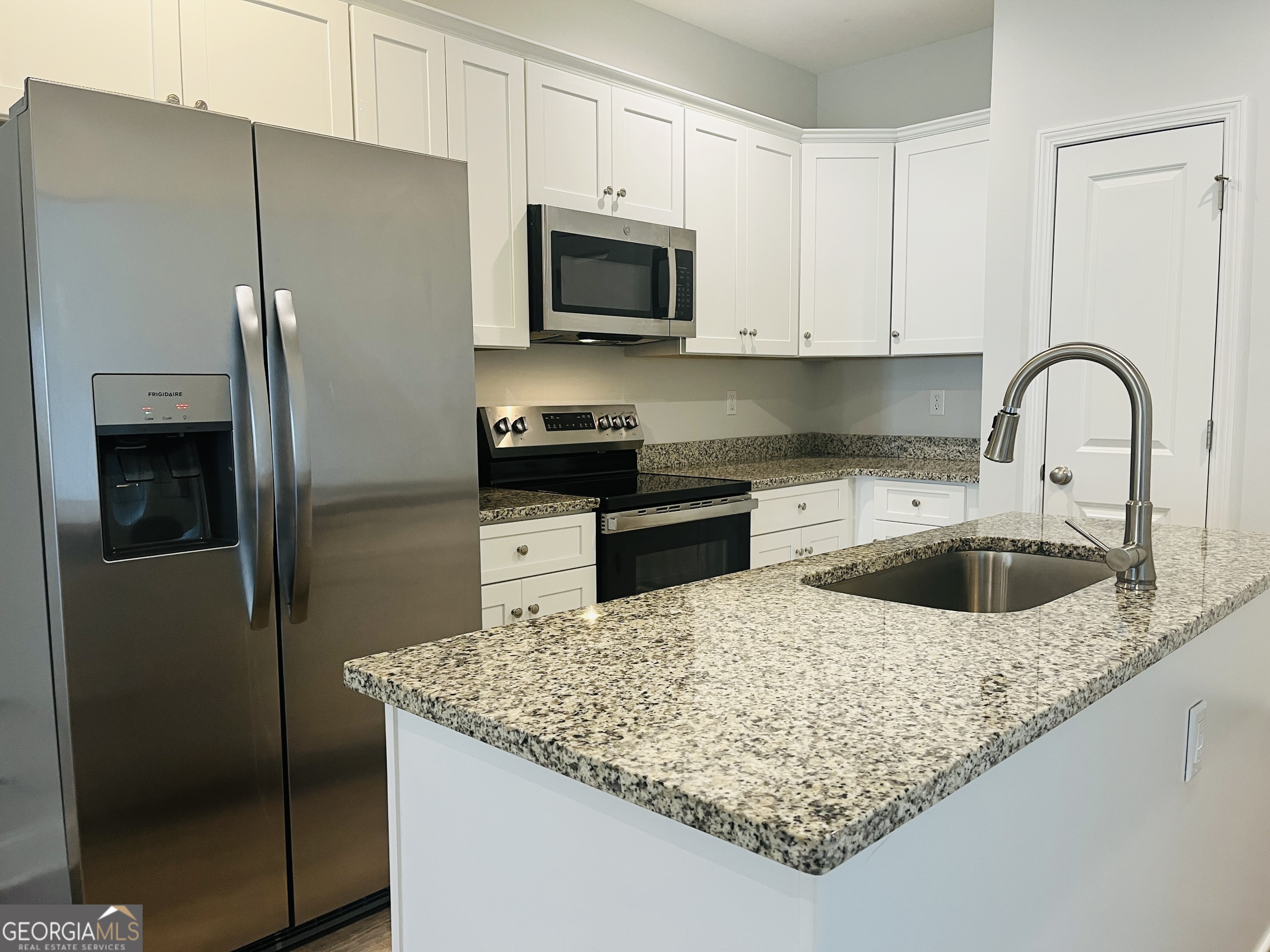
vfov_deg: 53.1
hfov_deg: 67.3
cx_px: 635
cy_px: 476
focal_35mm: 26
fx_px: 954
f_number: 1.6
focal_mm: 5.1
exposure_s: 1/60
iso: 80
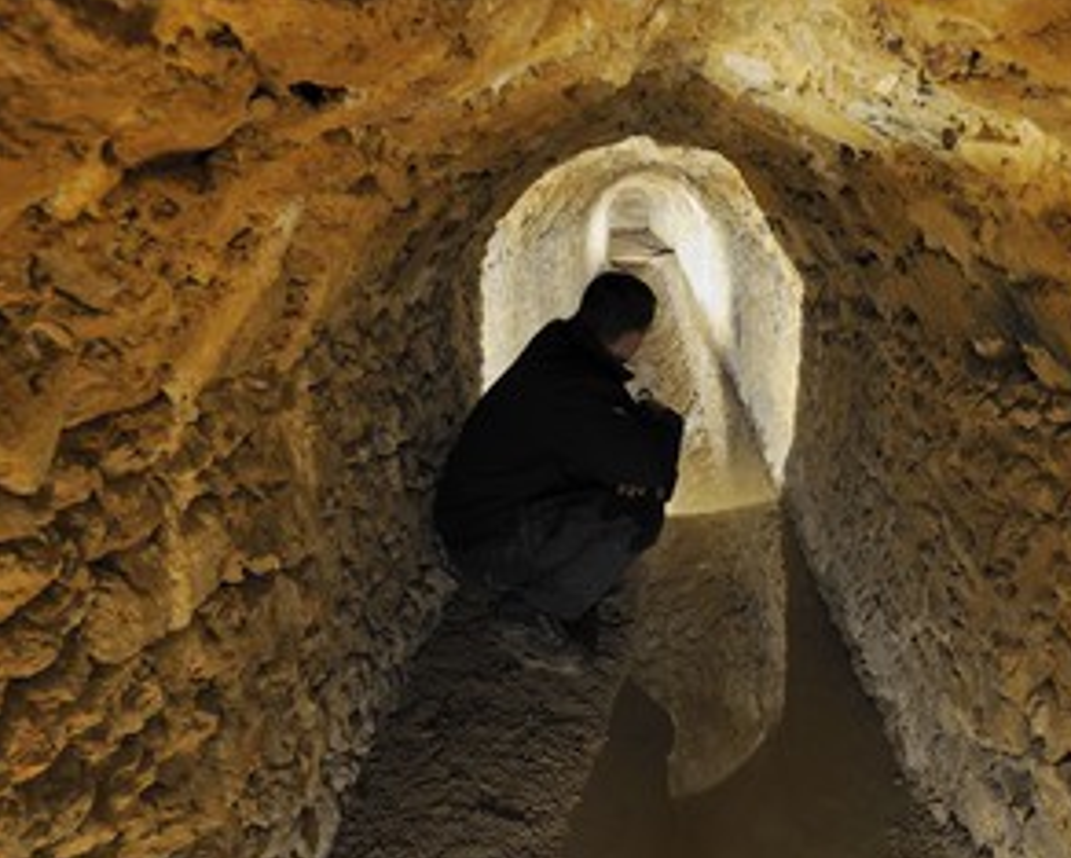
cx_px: 708
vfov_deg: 47.1
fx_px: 983
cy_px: 447
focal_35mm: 31
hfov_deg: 56.0
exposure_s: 25
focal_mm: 23
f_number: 10
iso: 200
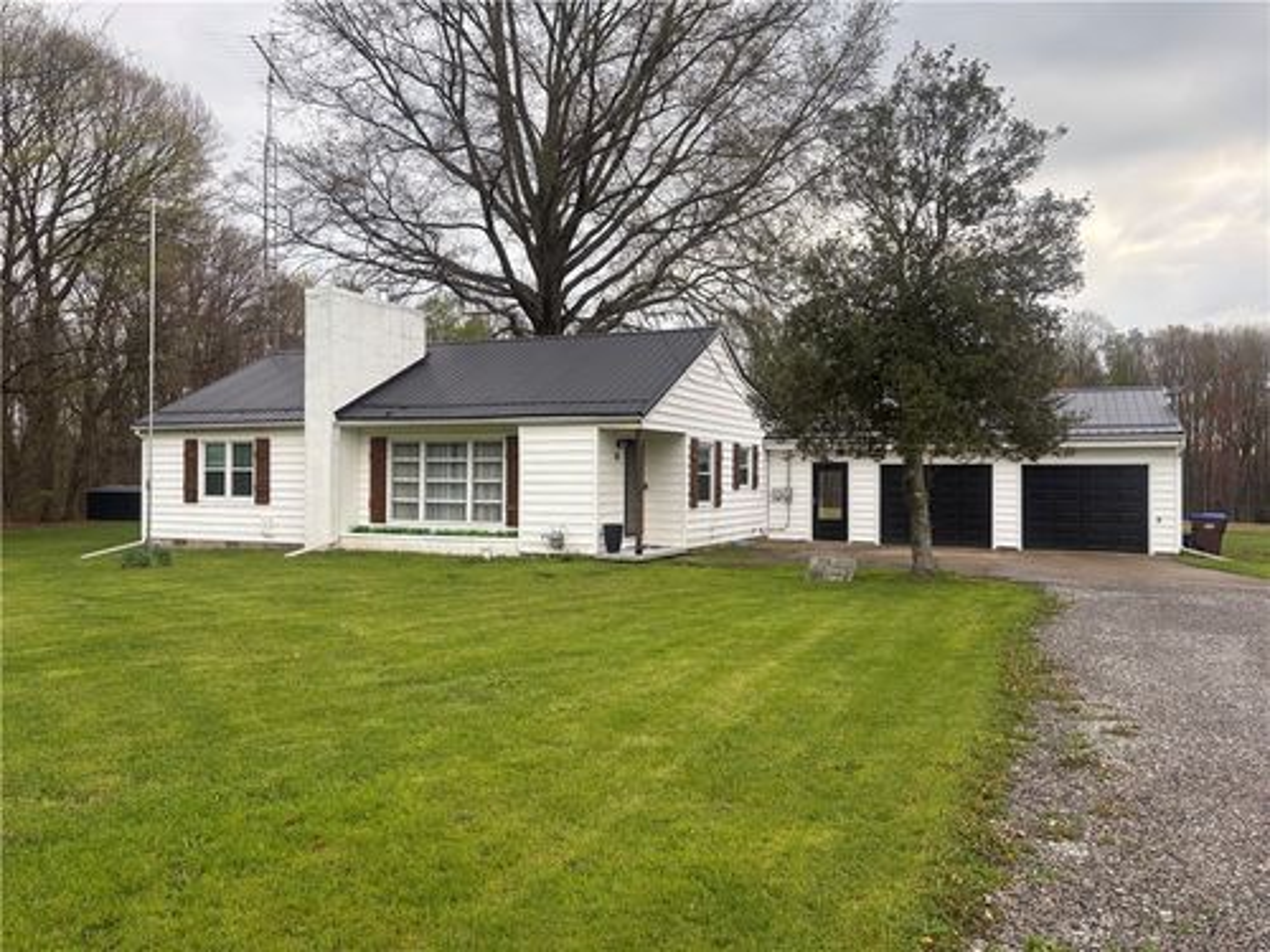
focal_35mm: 26
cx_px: 635
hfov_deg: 67.3
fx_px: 954
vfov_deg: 53.1
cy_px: 476
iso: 64
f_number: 1.6
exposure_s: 1/444
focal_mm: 5.96
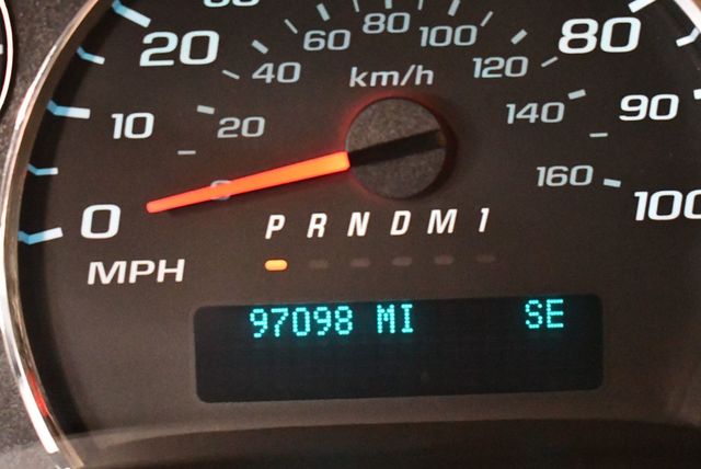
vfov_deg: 17.1
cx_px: 350
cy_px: 234
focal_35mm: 80
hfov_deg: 25.3
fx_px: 1559
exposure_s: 1/30
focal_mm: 40
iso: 12800
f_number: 5
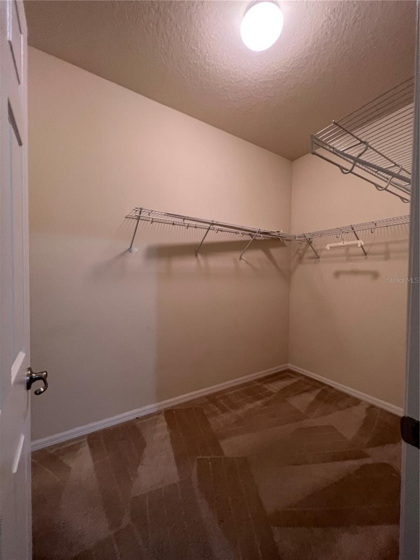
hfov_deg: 89.9
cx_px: 210
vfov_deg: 106.2
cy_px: 280
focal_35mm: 13
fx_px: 210
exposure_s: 1/60
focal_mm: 1.57
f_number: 1.8
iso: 250
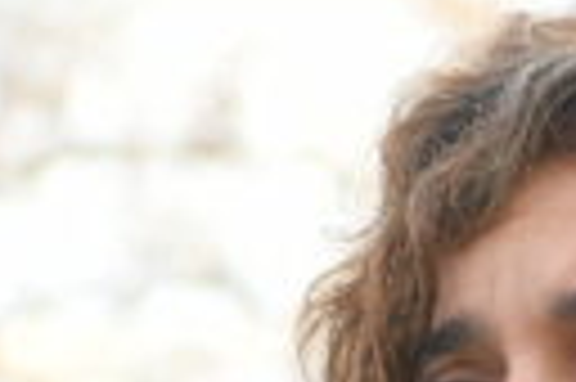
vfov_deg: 2.4
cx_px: 315
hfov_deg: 3.7
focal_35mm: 560
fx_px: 8949
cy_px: 951
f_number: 4
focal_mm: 70
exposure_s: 1/640
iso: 500
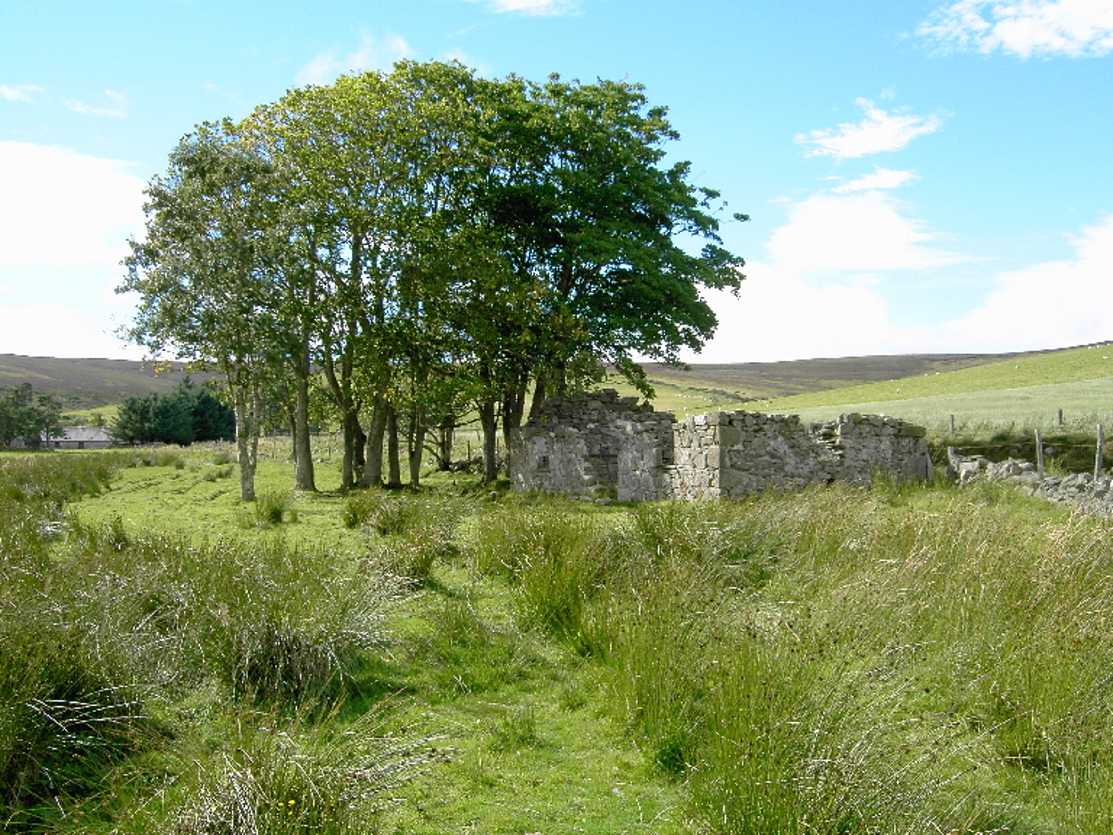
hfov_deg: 47.9
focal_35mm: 39
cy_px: 418
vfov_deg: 36.8
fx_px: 1254
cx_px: 556
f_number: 6.7
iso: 100
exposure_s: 1/200
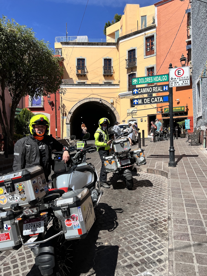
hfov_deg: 53.1
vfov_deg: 67.3
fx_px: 207
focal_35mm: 26
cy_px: 138
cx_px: 104
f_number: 1.5
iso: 50
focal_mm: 5.7
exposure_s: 1/4630
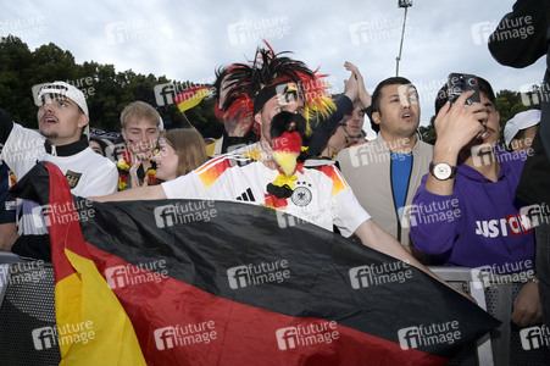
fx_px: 366
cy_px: 183
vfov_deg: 53.1
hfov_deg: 73.8
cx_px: 275
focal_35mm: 24
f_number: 13
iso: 8000
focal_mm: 24
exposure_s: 1/250
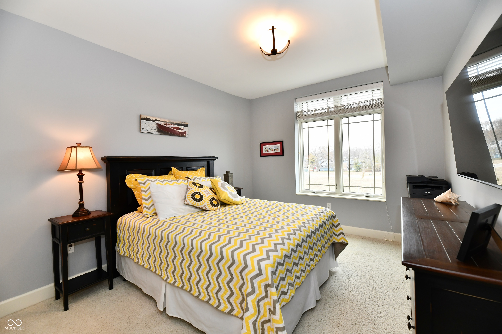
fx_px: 195
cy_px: 167
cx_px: 251
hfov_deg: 104.3
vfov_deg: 81.2
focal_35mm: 14
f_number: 6.3
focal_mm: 14
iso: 640
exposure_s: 1/80
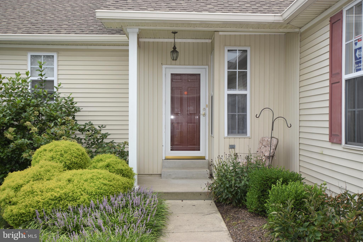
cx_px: 182
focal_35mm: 36
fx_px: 363
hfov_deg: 53.1
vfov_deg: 36.9
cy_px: 121
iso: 100
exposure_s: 1/200
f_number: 7.1
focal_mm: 24
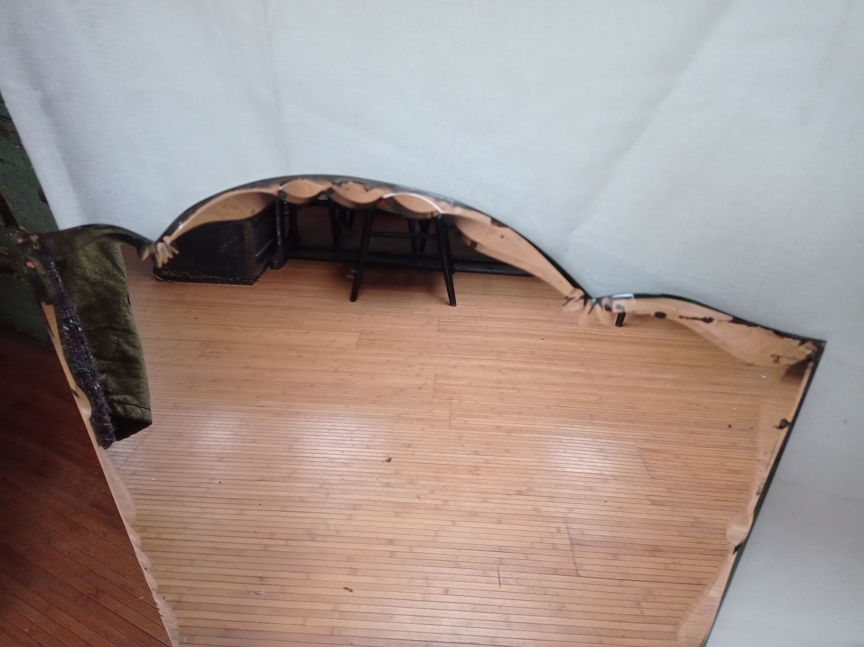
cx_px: 432
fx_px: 698
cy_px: 324
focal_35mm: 28
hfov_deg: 63.5
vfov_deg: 49.7
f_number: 1.79
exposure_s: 1/25
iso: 489
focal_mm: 4.74
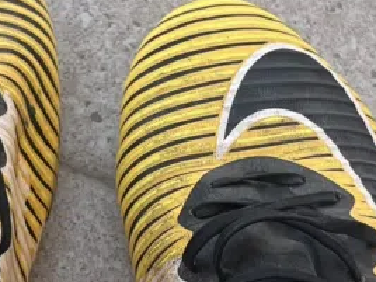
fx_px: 673
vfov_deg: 23.6
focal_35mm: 62
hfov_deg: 30.6
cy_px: 115
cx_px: 91
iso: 50
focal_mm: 5.1
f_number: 1.6
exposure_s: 1/928
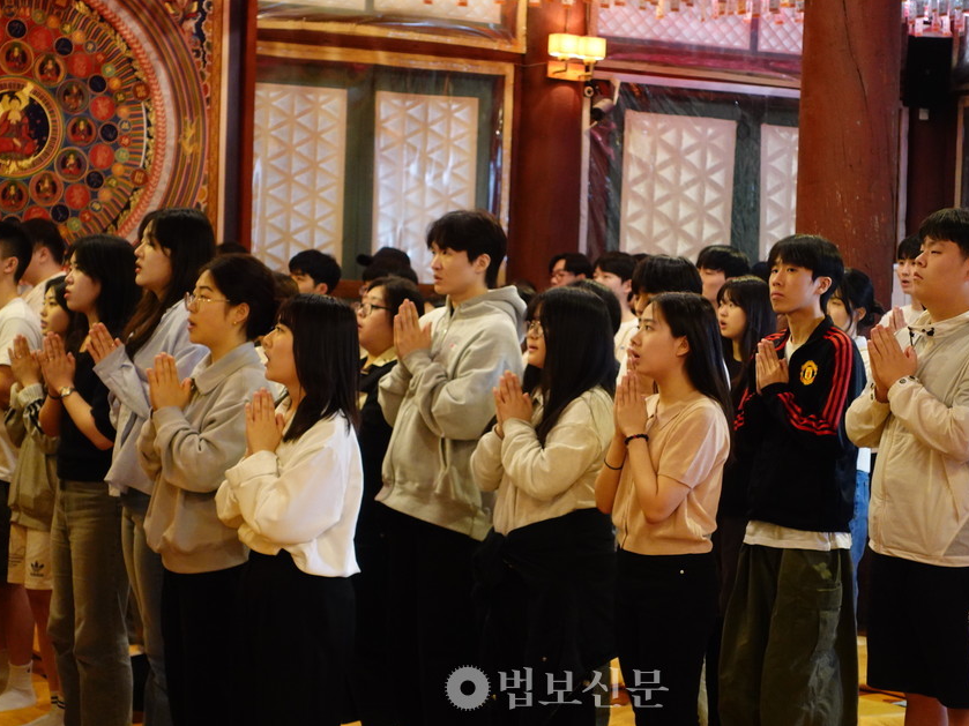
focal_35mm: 77
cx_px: 539
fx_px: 2155
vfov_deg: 19.1
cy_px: 359
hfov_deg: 25.3
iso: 1250
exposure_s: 1/60
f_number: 2.8
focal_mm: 25.7
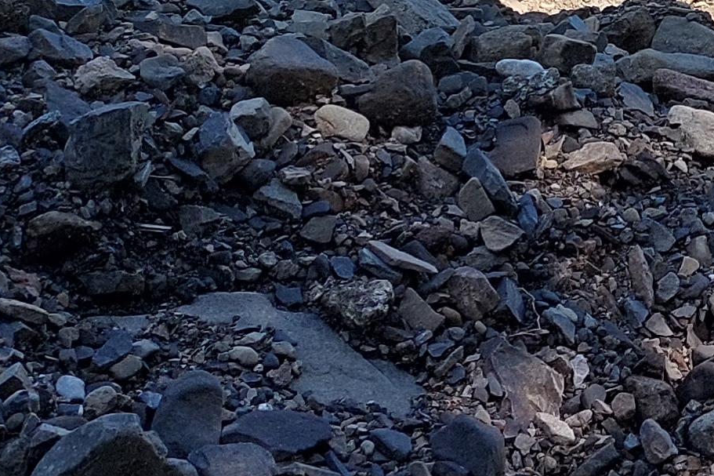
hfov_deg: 14.3
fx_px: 2617
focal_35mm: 132
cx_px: 1125
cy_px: -535
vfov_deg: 9.6
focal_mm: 5.23
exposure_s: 1/578
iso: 25
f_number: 1.8
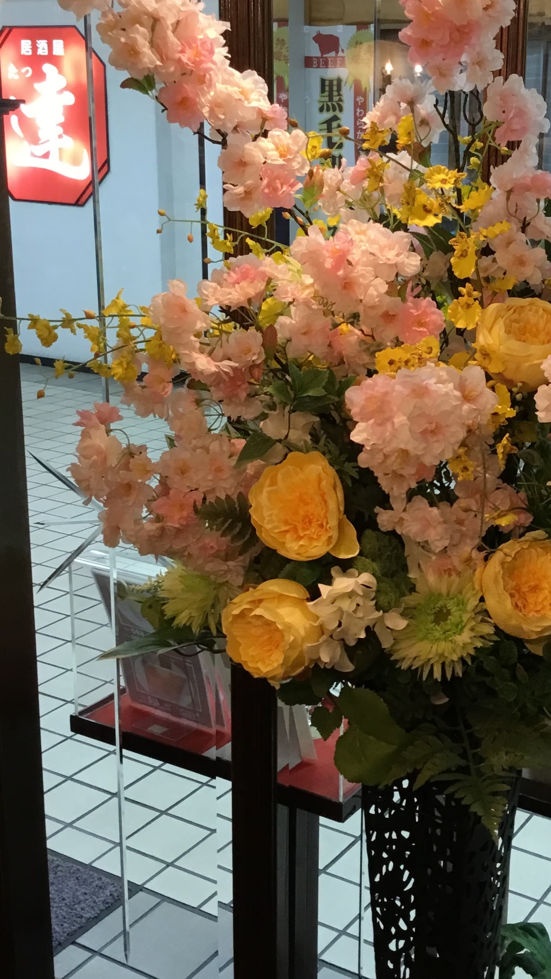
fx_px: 1195
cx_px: 425
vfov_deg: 44.6
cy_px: 458
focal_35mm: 46
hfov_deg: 25.6
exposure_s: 1/30
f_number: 2.4
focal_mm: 3.3
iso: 80
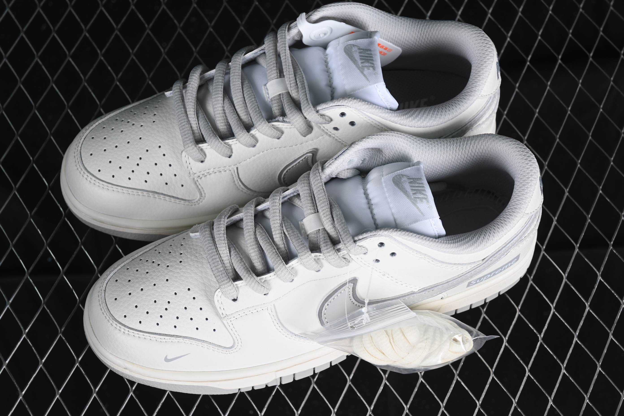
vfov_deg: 18.2
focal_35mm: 75
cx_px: 312
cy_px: 208
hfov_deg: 27.0
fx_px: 1300
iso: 160
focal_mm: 50
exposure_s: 1/80
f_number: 7.1
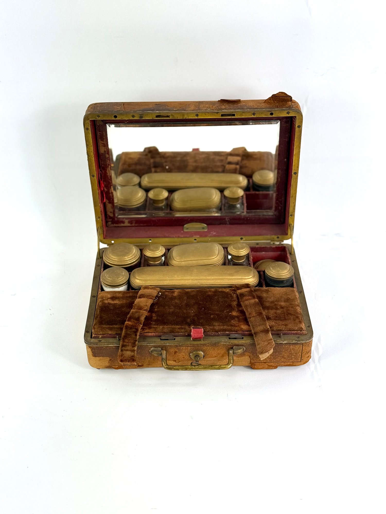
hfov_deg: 30.3
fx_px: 714
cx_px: 193
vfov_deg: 39.7
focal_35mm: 48
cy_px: 257
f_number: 1.78
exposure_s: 1/475
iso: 80
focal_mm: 6.76
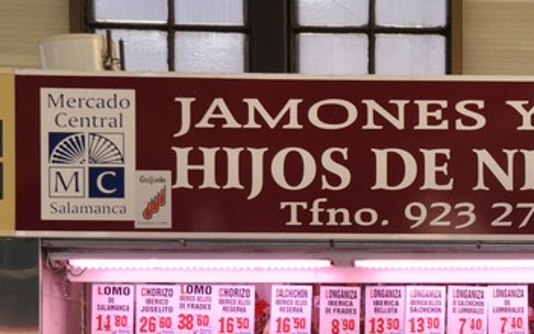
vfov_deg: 9.1
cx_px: 762
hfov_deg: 13.9
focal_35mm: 142
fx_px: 2067
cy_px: 393
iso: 400
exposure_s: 1/80
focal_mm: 32
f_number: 4
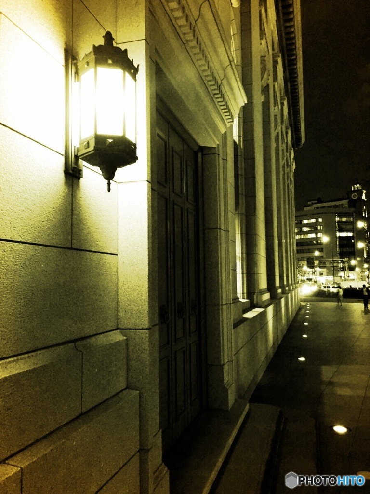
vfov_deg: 61.7
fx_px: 413
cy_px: 247
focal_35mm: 29
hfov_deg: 48.2
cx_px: 185
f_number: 2.2
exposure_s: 1/15
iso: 125
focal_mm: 4.15
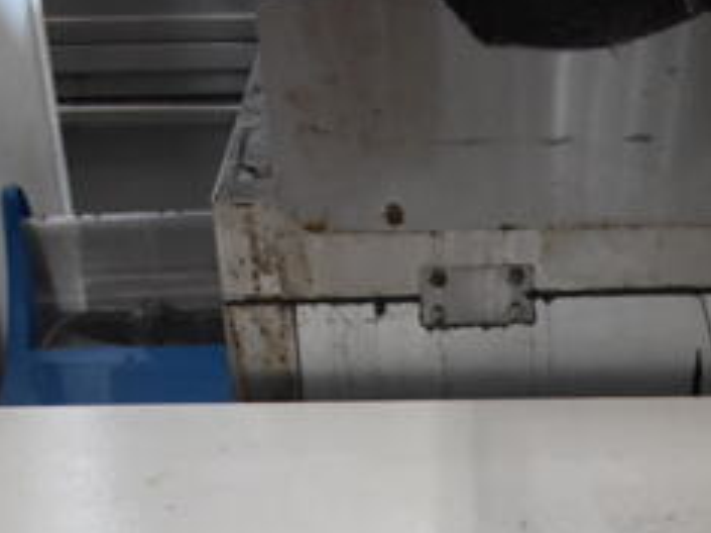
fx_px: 2073
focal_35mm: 101
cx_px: 602
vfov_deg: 12.0
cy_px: 1249
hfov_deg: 19.2
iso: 1600
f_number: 3.5
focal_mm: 18
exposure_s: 1/125
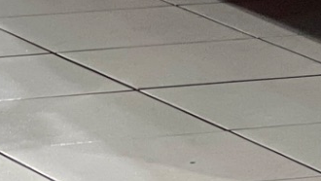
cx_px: 750
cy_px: -313
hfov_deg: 4.3
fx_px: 4156
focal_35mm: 488
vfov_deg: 2.5
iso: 320
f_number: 2.8
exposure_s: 1/40
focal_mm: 9
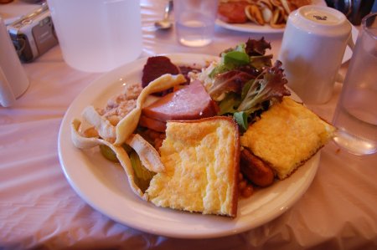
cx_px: 188
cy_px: 125
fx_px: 345
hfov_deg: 57.3
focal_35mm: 33
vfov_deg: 39.9
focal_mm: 22
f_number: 3.8
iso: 720
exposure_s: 1/30
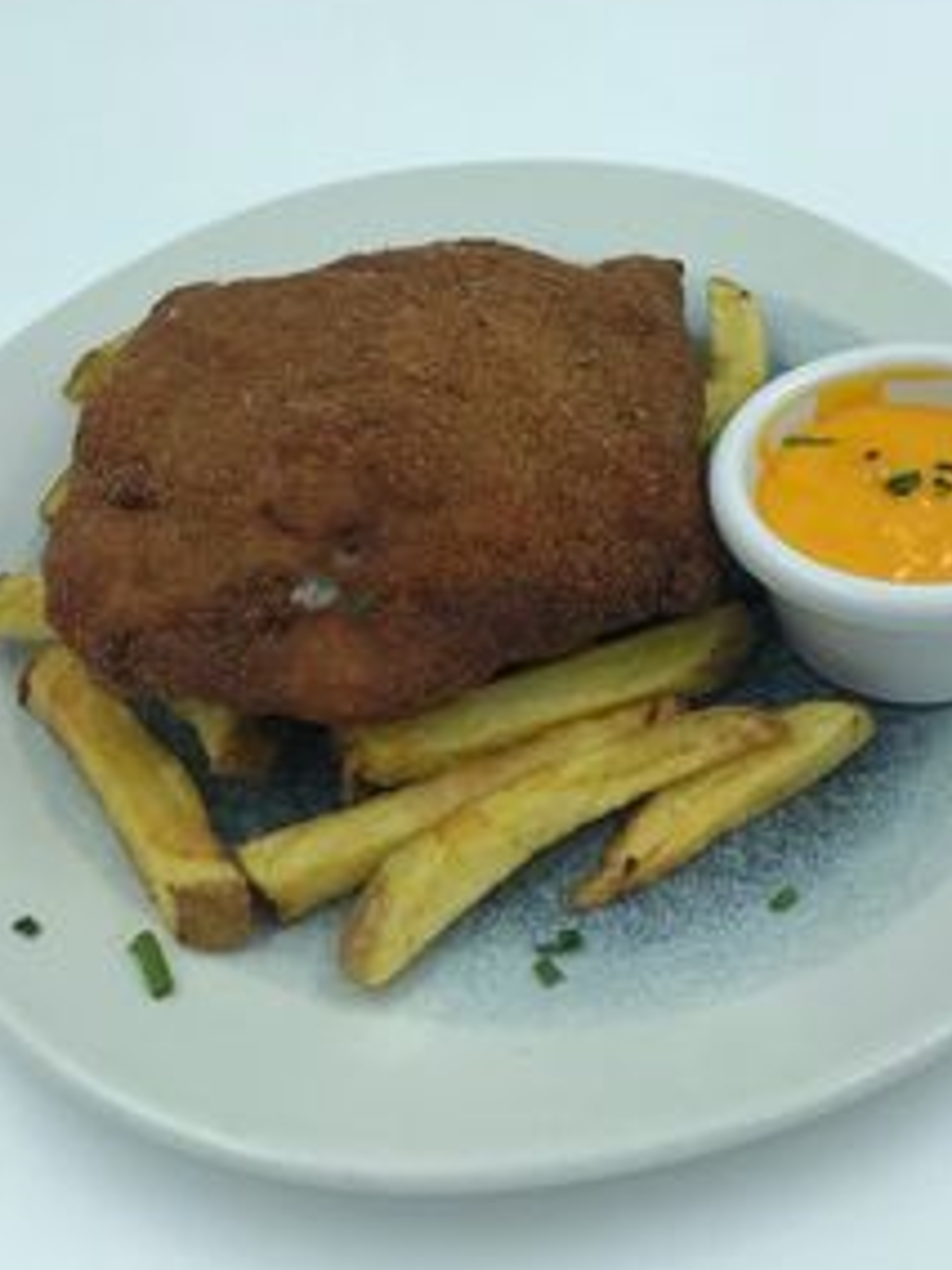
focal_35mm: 42
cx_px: 532
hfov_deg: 34.3
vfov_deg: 44.6
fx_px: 1540
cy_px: 528
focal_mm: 3.99
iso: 20
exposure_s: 1/736
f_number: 1.8
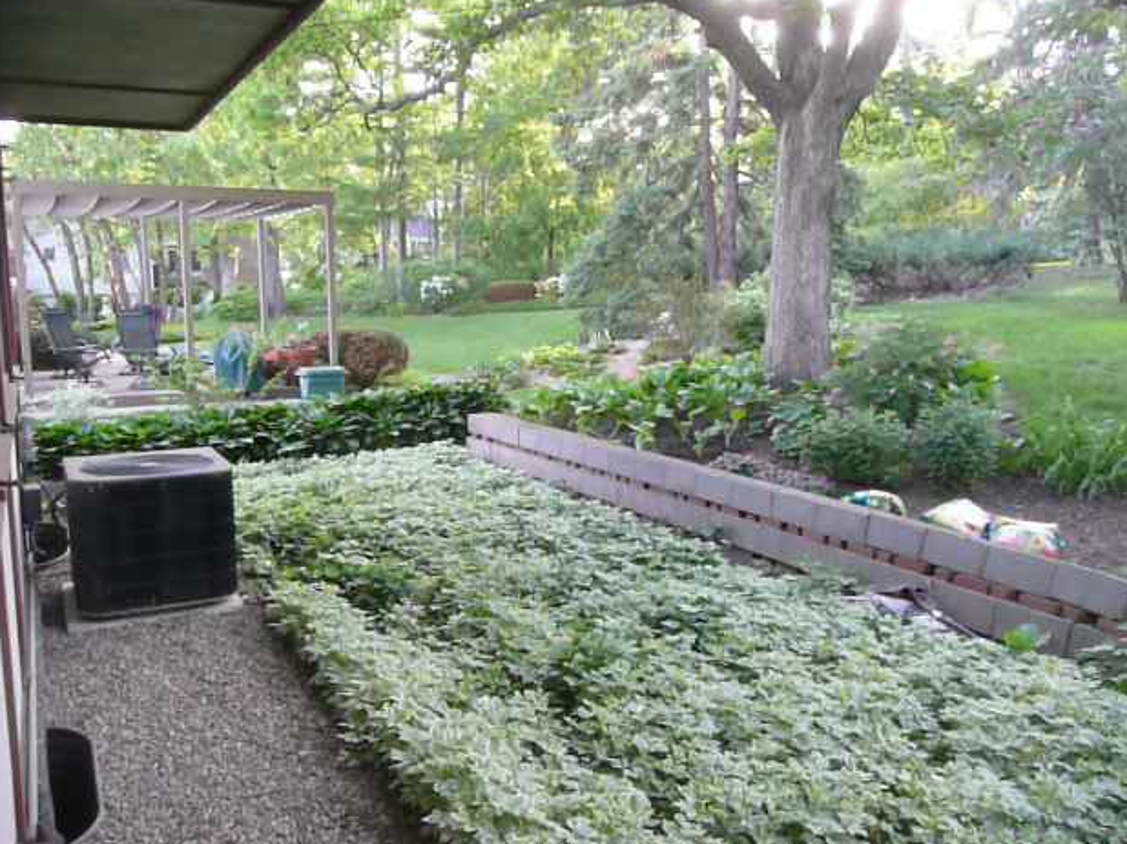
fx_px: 944
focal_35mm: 29
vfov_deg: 48.2
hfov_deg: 61.7
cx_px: 549
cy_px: 419
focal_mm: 4.6
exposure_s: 1/50
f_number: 3.3
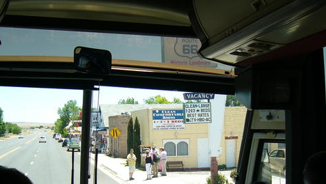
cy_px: 140
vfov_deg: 22.8
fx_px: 450
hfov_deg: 39.8
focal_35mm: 52
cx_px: 154
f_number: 2.8
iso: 50
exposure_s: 1/320
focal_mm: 5.8
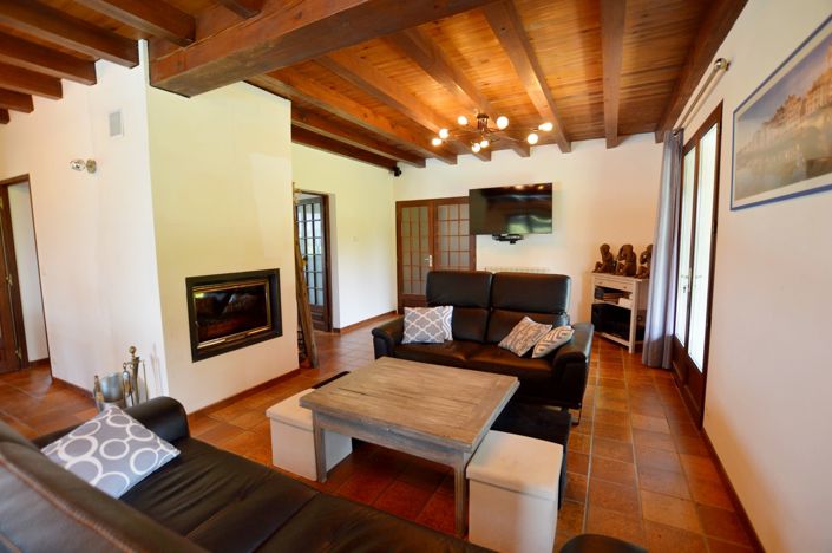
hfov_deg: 100.5
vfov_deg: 77.2
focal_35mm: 15
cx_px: 416
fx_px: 346
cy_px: 276
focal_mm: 10
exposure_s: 1/60
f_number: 3.5
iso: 400
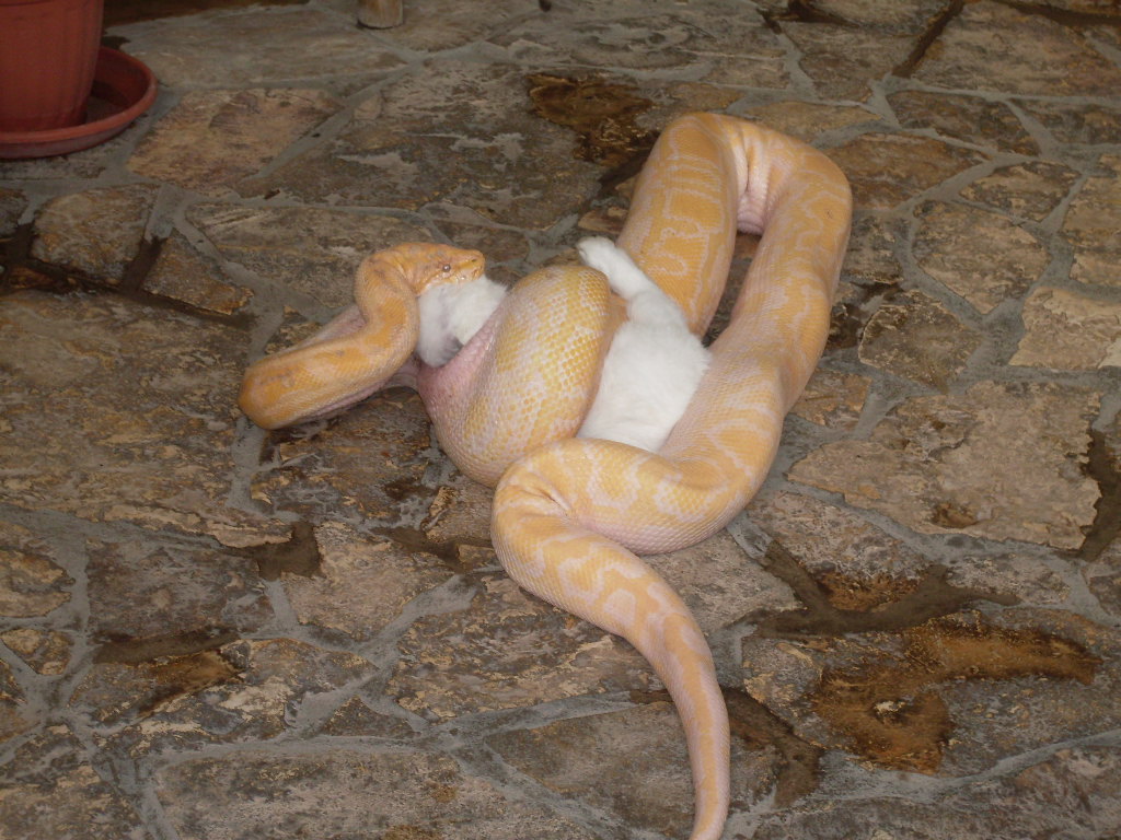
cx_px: 560
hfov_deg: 19.1
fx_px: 3336
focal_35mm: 103
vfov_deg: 14.4
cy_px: 420
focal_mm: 17.1
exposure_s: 1/60
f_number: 4.8
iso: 120
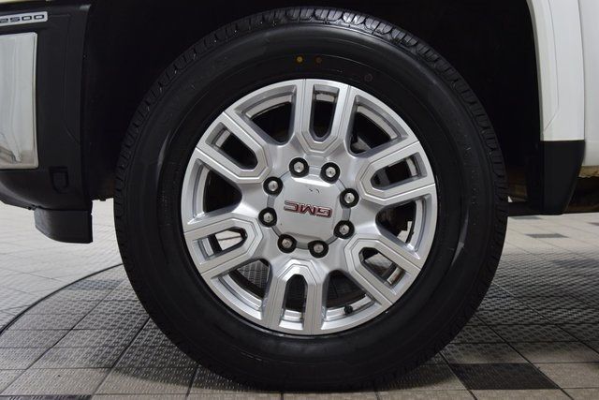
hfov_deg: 41.1
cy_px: 200
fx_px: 799
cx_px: 300
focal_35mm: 48
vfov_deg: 28.1
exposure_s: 1/60
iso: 1600
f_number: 6.3
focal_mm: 32
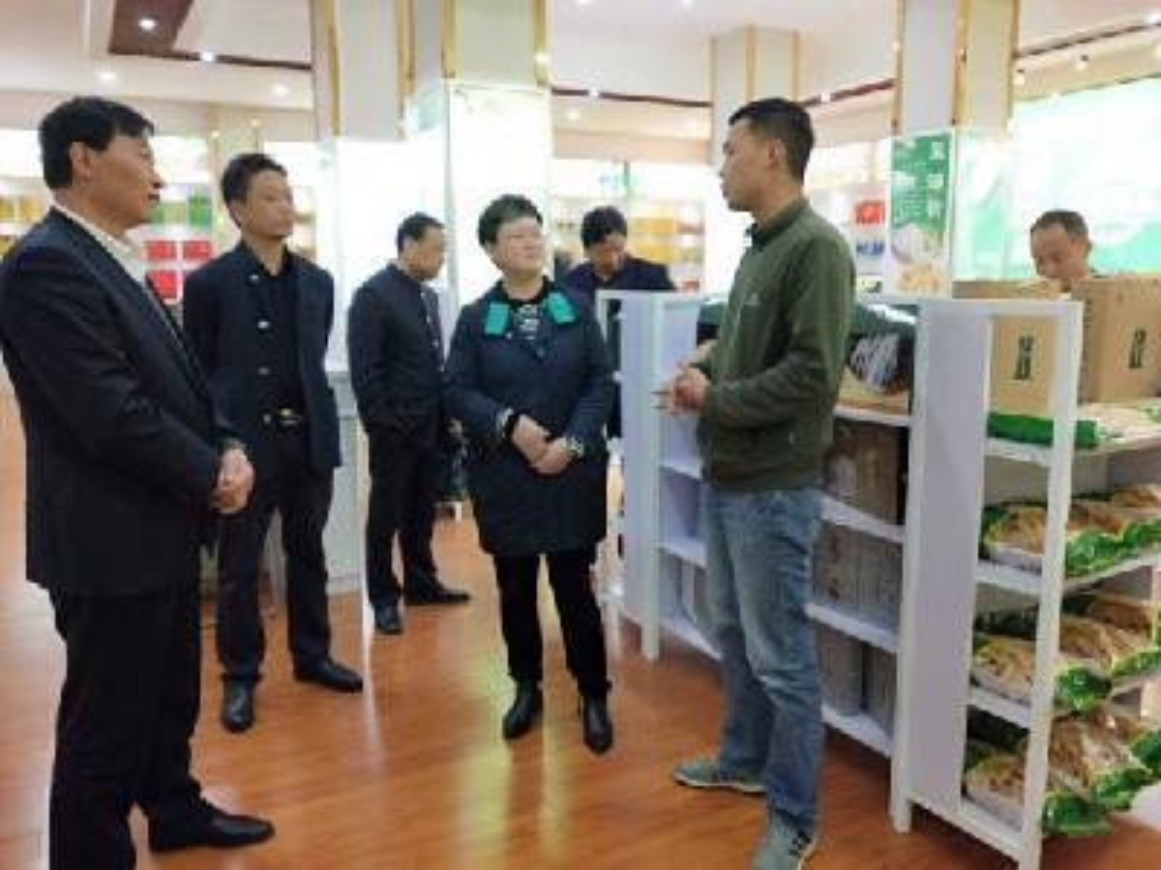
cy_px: 435
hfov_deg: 73.9
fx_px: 771
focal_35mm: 23
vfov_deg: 58.9
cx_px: 580
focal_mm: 3.99
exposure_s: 1/33
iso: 406
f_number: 1.7
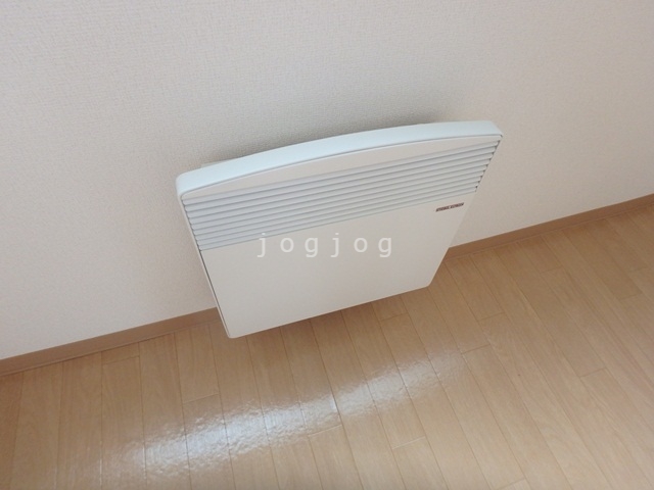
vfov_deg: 63.4
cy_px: 245
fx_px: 397
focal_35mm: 21
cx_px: 327
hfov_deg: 79.0
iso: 320
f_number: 3.5
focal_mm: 3.7
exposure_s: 1/30
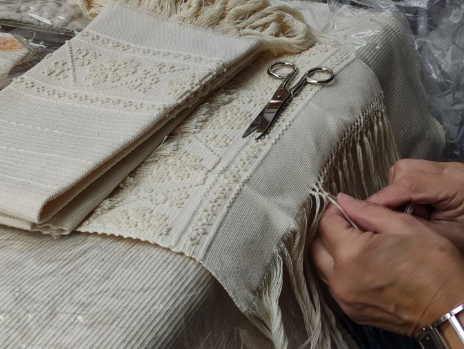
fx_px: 335
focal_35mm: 25
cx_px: 232
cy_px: 174
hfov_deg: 69.4
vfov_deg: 54.9
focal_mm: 5.43
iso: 100
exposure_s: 1/151
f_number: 1.89
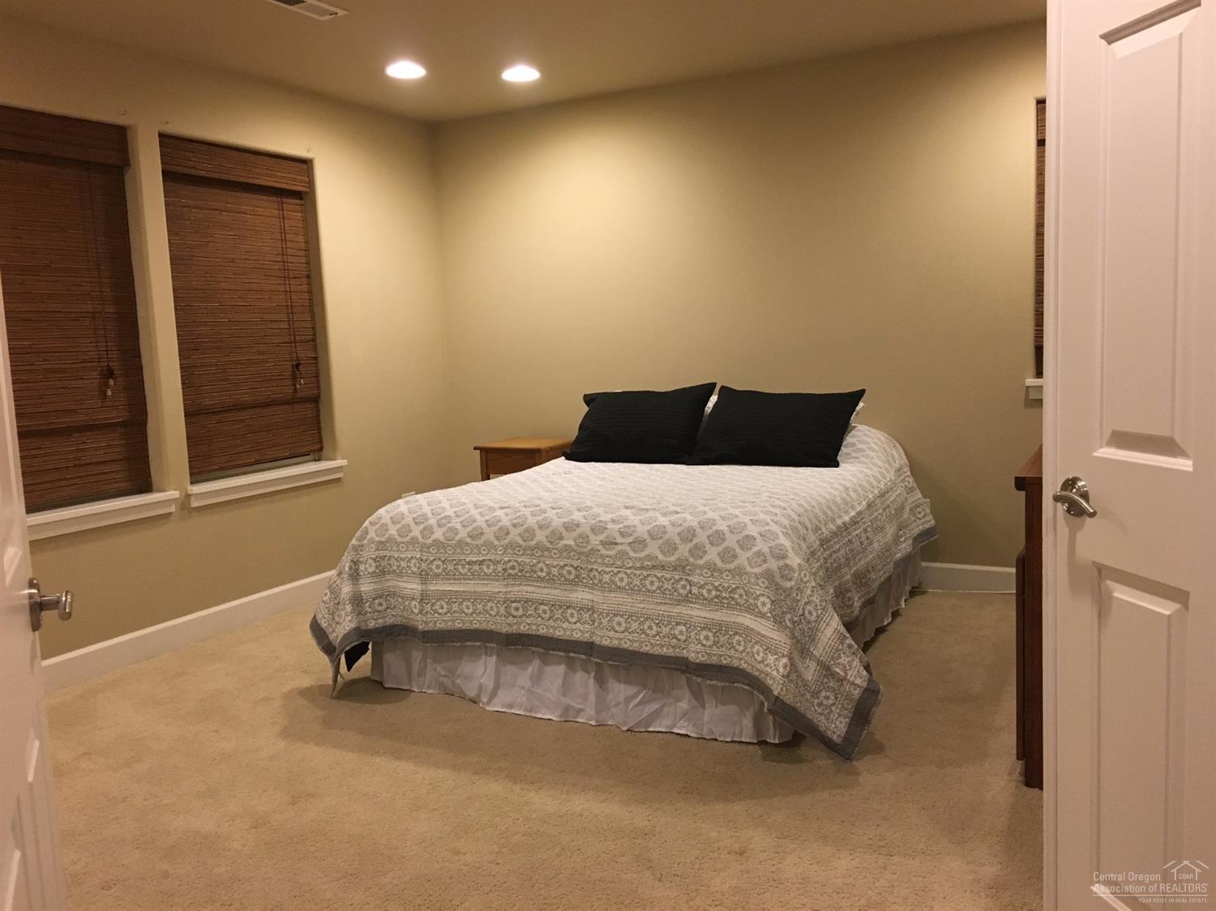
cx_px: 608
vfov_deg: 48.2
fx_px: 1018
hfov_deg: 61.7
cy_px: 456
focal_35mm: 29
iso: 125
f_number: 2.2
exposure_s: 1/30
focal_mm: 4.15
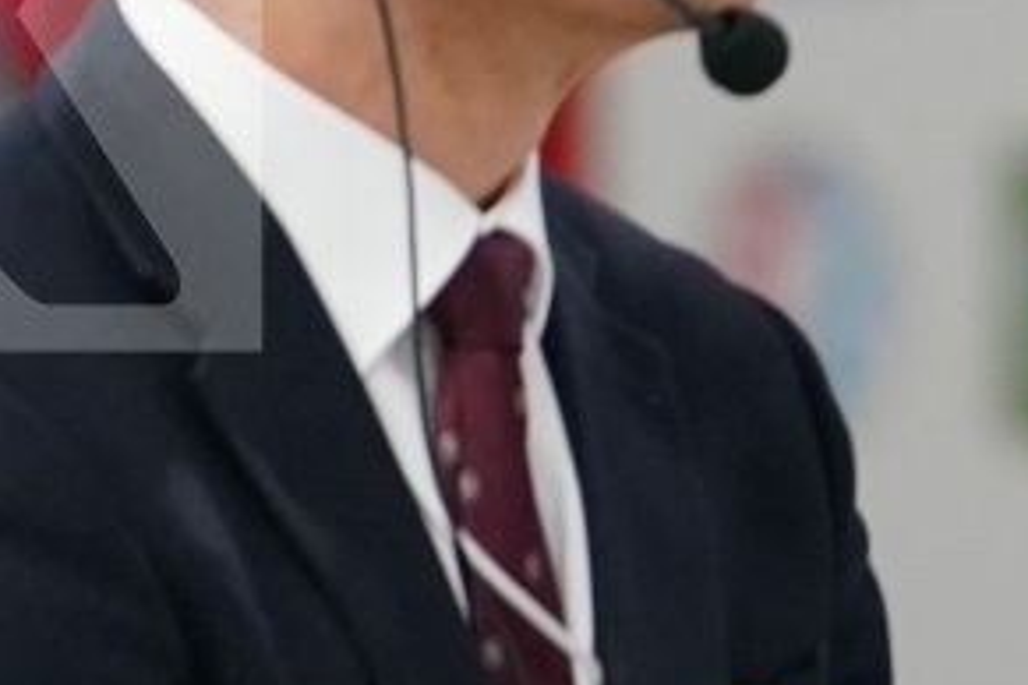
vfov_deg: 1.1
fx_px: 34293
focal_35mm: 1201
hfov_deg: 1.7
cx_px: 2328
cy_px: -1225
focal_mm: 194
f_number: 2.8
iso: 2500
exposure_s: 1/1000
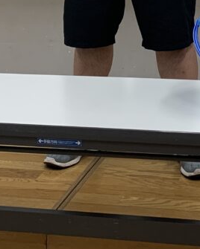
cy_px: -103
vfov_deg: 18.0
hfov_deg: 15.7
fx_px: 718
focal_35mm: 97
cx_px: 172
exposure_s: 1/100
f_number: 1.8
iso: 64
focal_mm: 4.25
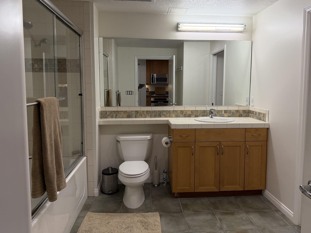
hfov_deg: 65.3
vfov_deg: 51.3
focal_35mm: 27
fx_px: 243
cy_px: 105
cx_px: 166
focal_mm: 6.76
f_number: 1.78
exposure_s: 1/204
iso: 200
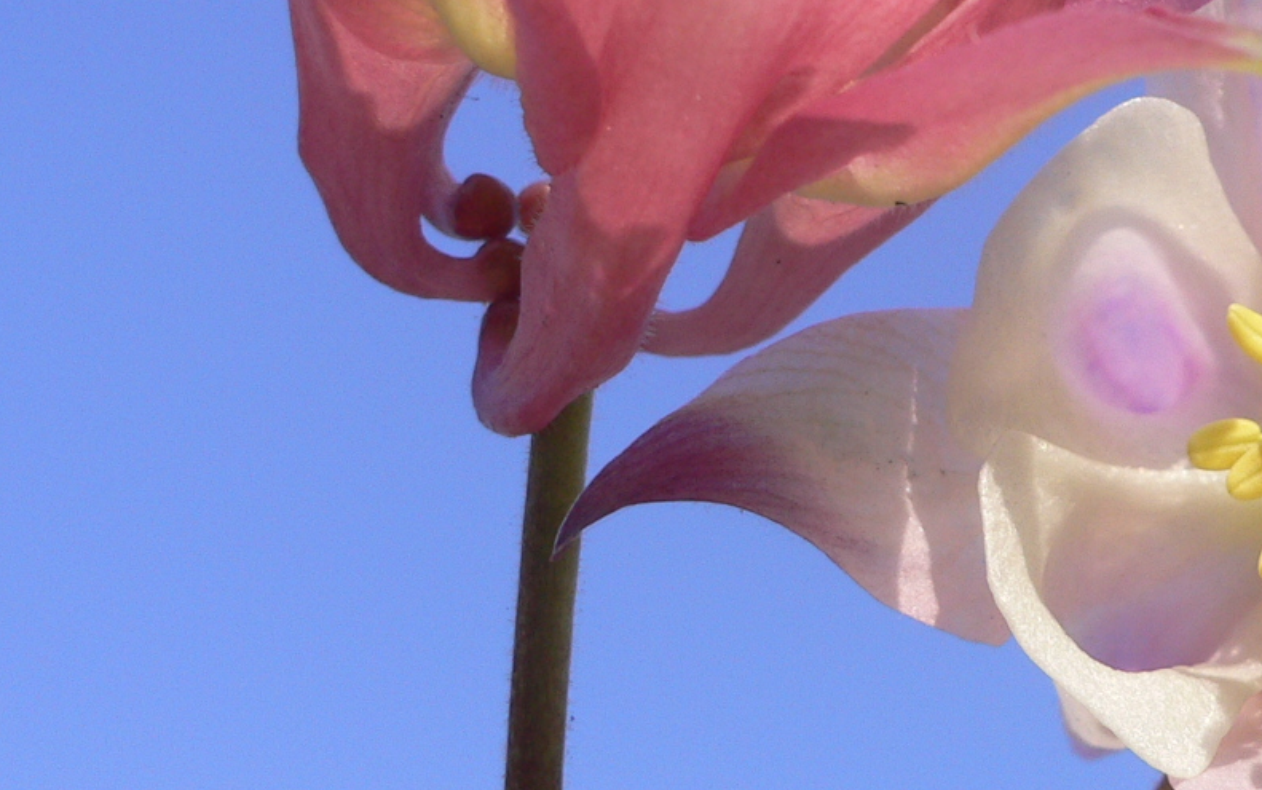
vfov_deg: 17.3
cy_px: 214
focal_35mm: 75
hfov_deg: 27.0
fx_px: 2580
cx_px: 988
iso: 80
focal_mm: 5.8
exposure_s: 1/320
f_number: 5.6
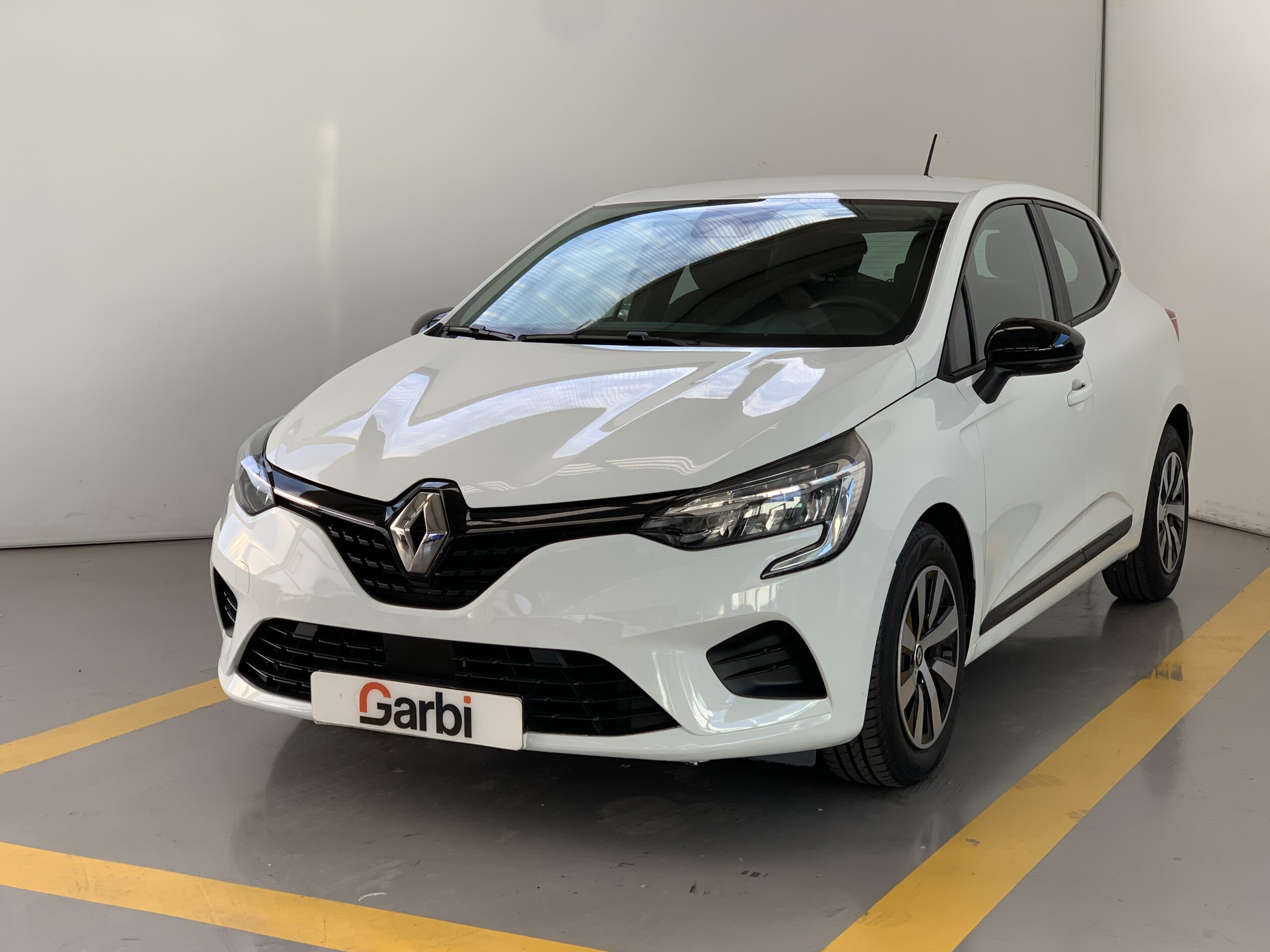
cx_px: 639
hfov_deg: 36.2
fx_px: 1944
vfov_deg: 27.5
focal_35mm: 53
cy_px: 482
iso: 16
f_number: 2.4
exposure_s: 1/75
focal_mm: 6
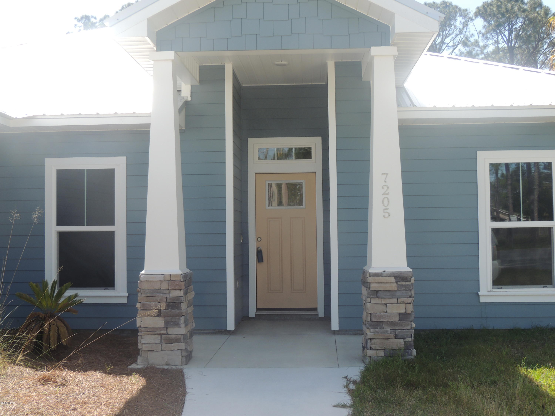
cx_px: 278
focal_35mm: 40
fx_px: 641
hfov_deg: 46.8
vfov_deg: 36.0
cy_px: 208
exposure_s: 1/500
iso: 100
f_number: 3.3
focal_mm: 7.1
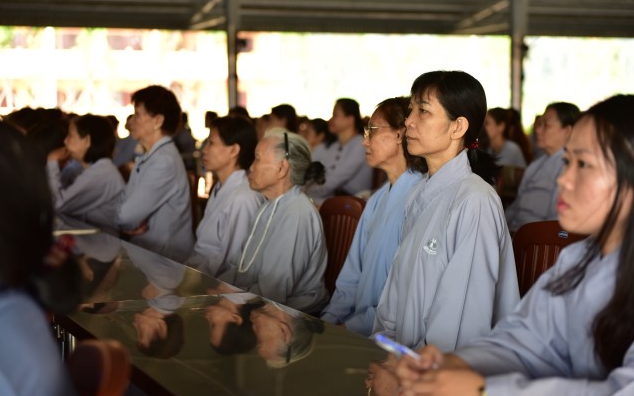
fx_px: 1244
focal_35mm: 72
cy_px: 204
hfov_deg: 28.6
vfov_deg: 18.1
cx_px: 318
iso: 200
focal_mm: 70
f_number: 2.8
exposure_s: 1/160
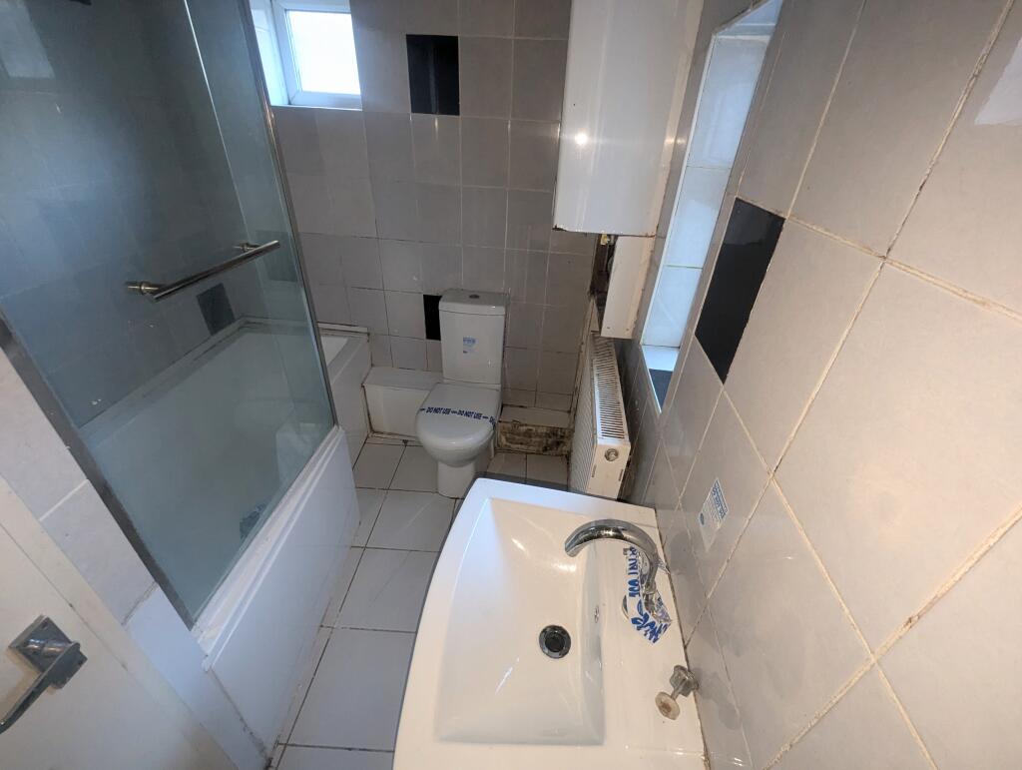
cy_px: 385
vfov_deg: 90.1
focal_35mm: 13
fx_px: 384
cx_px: 511
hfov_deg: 106.1
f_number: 2.2
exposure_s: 1/32
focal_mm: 1.95
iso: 365
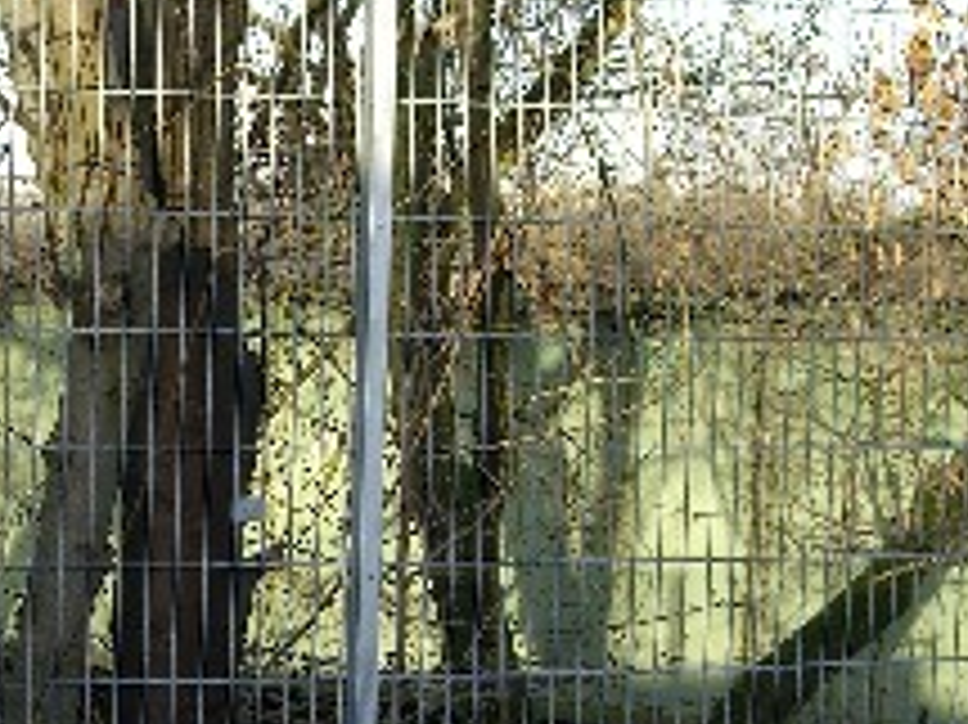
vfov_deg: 14.3
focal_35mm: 103
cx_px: 83
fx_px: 2879
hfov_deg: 18.7
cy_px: 488
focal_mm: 7.9
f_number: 4
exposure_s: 1/160
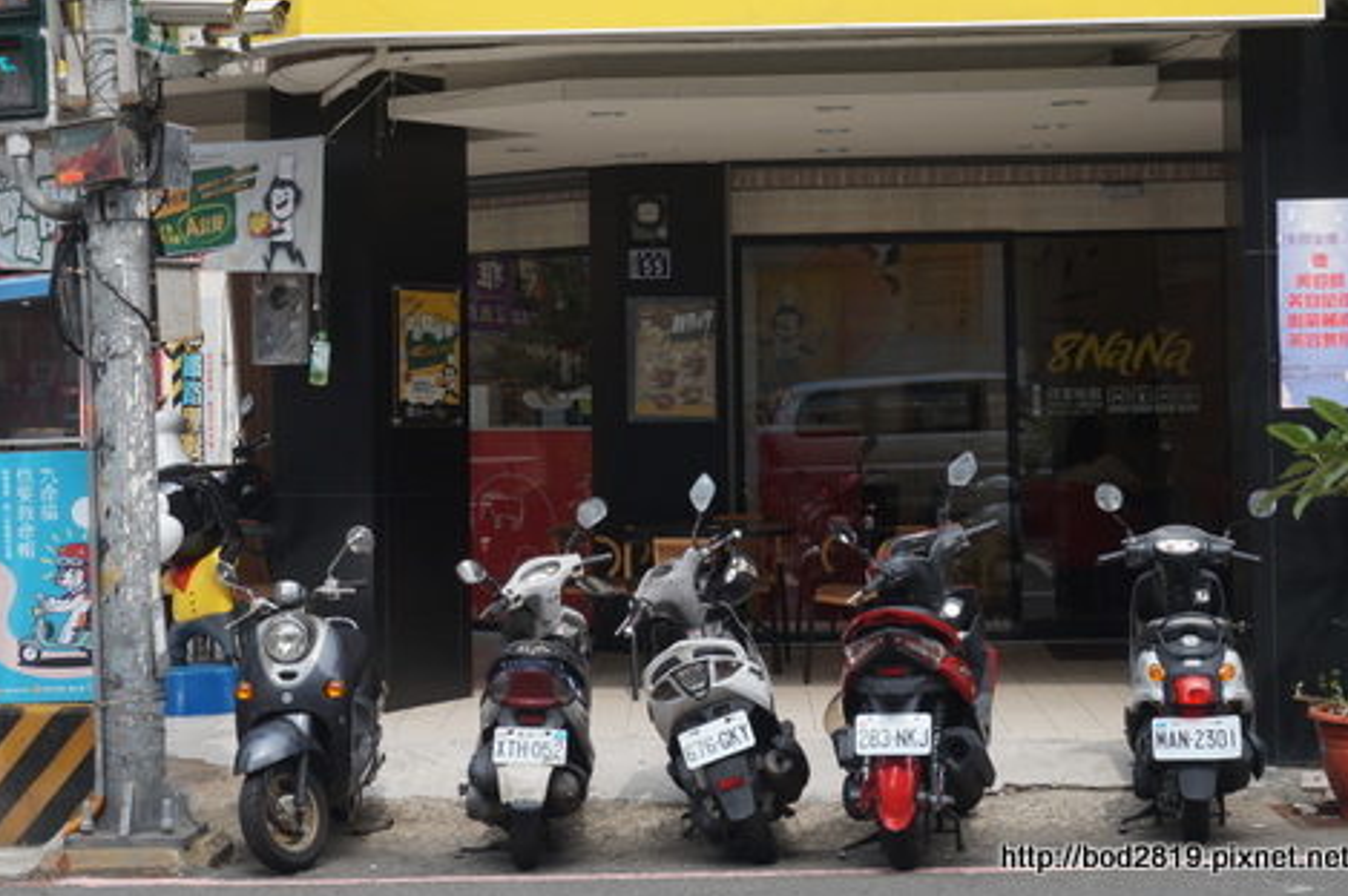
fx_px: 2832
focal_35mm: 76
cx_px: 546
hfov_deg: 26.7
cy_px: 303
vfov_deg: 17.9
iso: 200
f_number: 8
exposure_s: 1/200
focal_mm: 37
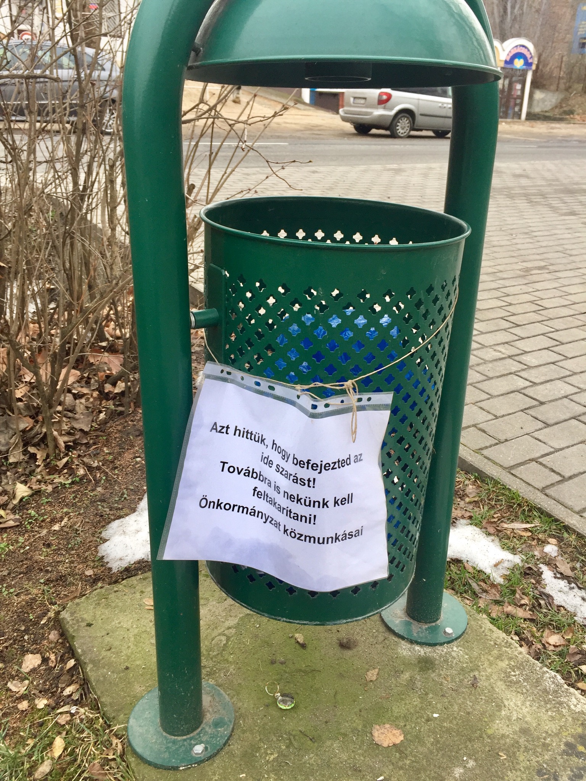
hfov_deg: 48.2
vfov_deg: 61.7
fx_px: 655
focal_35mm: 29
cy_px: 390
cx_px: 293
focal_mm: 4.15
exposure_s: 1/100
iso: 40
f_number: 2.2
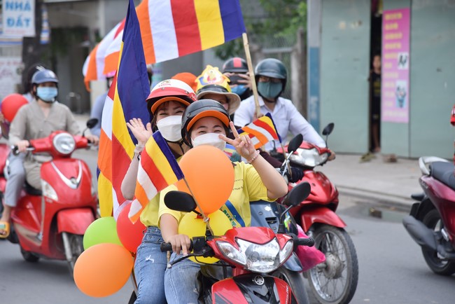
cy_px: 152
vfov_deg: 11.4
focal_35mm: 120
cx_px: 228
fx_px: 1517
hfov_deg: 17.1
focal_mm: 120
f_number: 4.5
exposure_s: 1/320
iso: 250
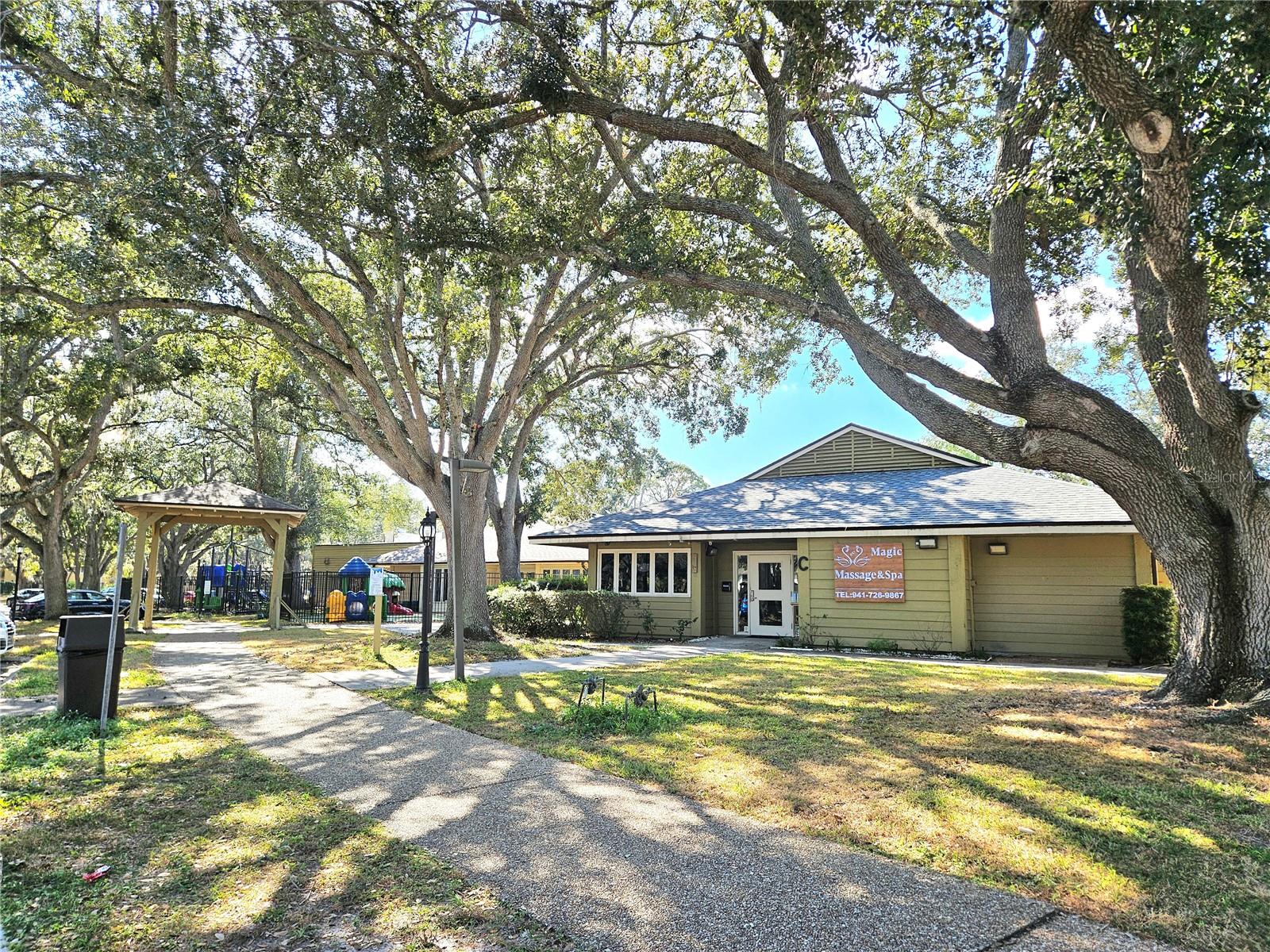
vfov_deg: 58.9
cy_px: 476
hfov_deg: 73.9
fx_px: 844
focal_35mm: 23
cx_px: 635
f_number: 1.8
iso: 25
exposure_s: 1/556
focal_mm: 5.4
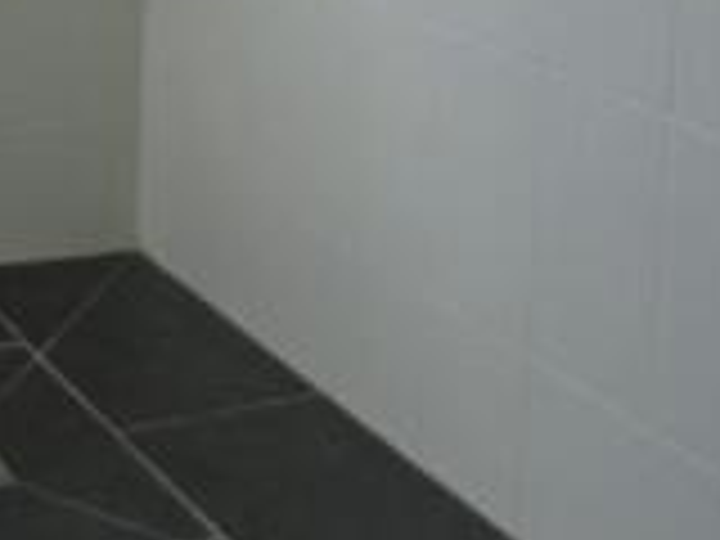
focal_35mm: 95
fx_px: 1976
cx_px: 43
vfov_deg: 14.9
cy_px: -155
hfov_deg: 20.2
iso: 100
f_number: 3.2
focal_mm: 4.6
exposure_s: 1/100
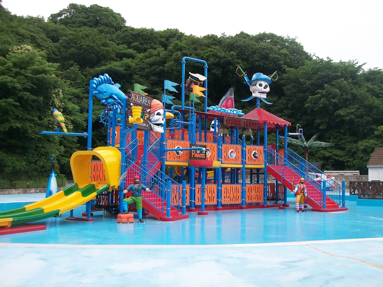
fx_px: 398
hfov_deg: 51.4
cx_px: 192
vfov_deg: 39.7
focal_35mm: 36
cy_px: 144
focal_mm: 6
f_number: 2.7
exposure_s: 1/500
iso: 80
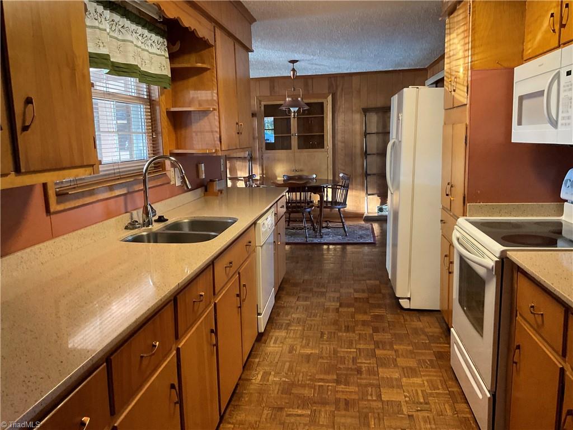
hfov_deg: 61.7
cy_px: 215
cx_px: 286
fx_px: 480
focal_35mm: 29
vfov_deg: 48.2
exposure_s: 1/60
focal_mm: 3
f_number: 1.8
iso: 250
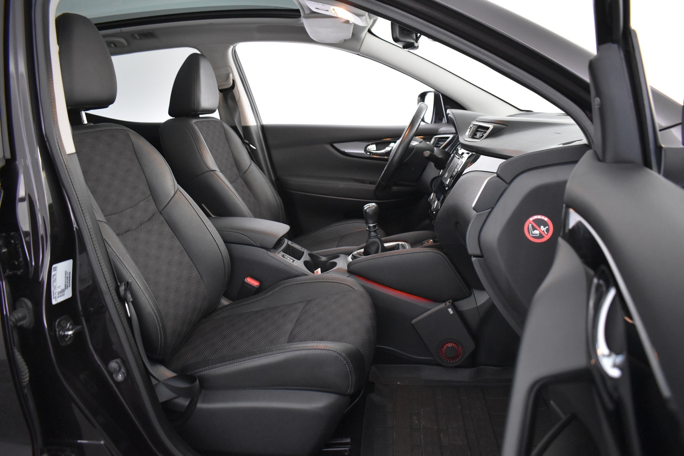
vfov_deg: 47.9
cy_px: 228
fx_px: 513
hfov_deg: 67.4
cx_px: 342
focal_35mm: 27
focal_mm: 18
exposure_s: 1/30
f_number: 3.5
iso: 3200
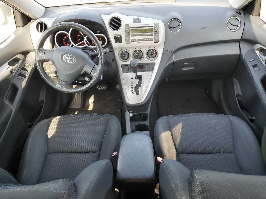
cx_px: 133
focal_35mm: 26
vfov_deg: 53.1
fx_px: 200
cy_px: 100
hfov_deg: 67.3
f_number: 1.5
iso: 62
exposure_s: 1/120
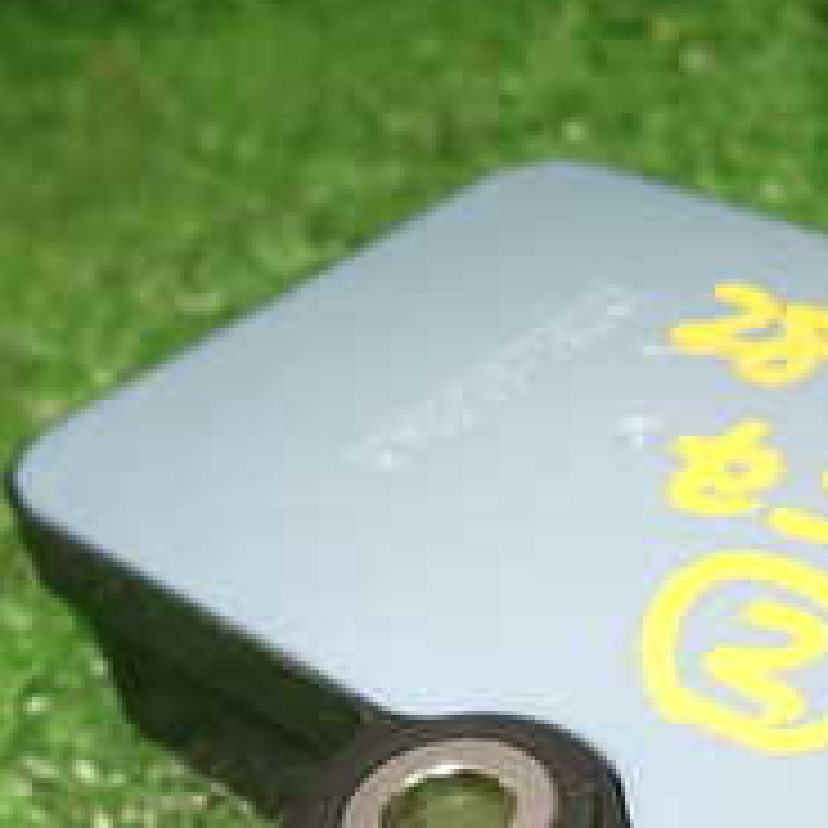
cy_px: 621
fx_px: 1948
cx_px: 698
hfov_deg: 23.5
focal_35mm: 72
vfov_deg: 23.7
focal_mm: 4.5
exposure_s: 1/40
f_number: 2
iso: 200
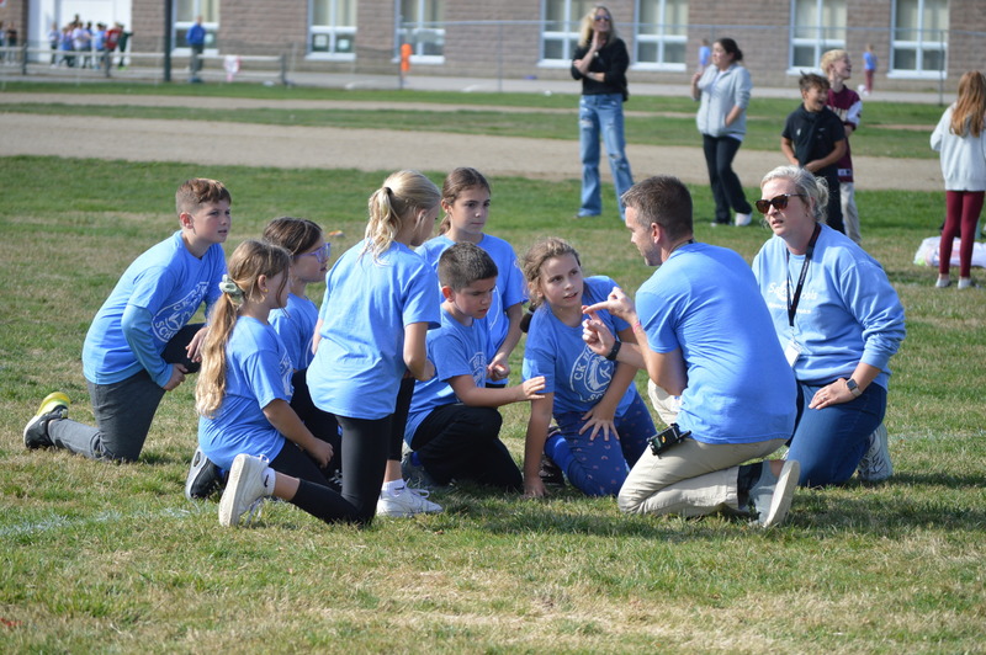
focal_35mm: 158
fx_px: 4310
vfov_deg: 8.7
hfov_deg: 13.1
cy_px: 328
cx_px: 493
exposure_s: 1/500
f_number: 5.6
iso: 200
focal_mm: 105
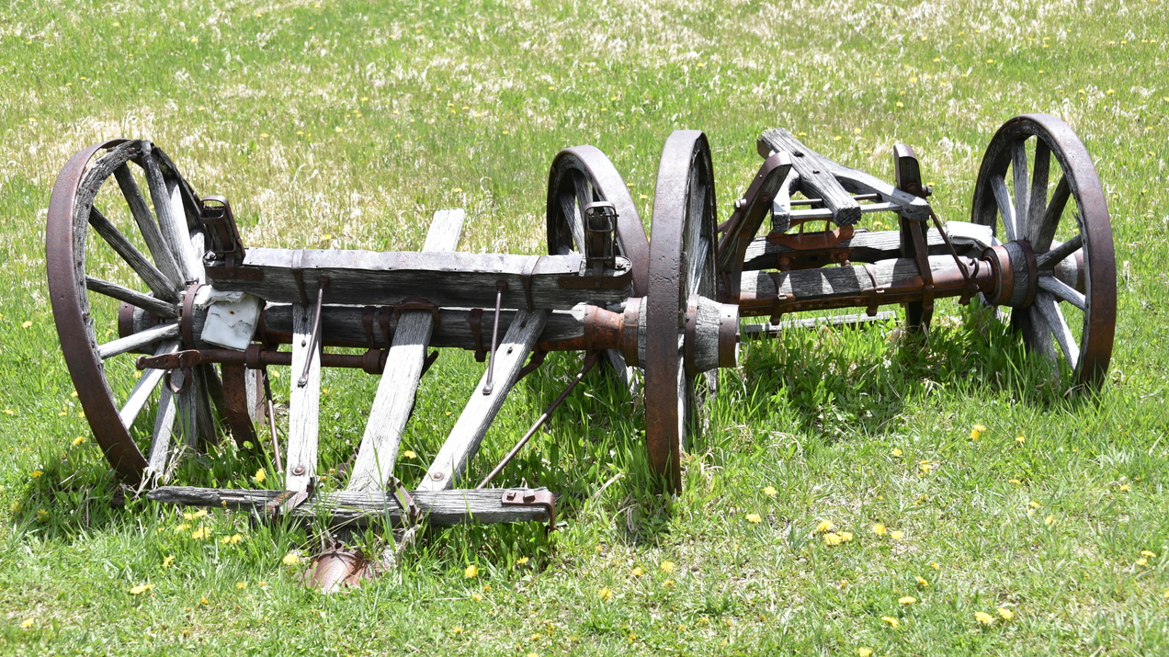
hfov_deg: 36.0
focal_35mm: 58
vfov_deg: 20.7
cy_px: 364
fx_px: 1798
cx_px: 584
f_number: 7.1
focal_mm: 55
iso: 100
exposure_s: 1/200
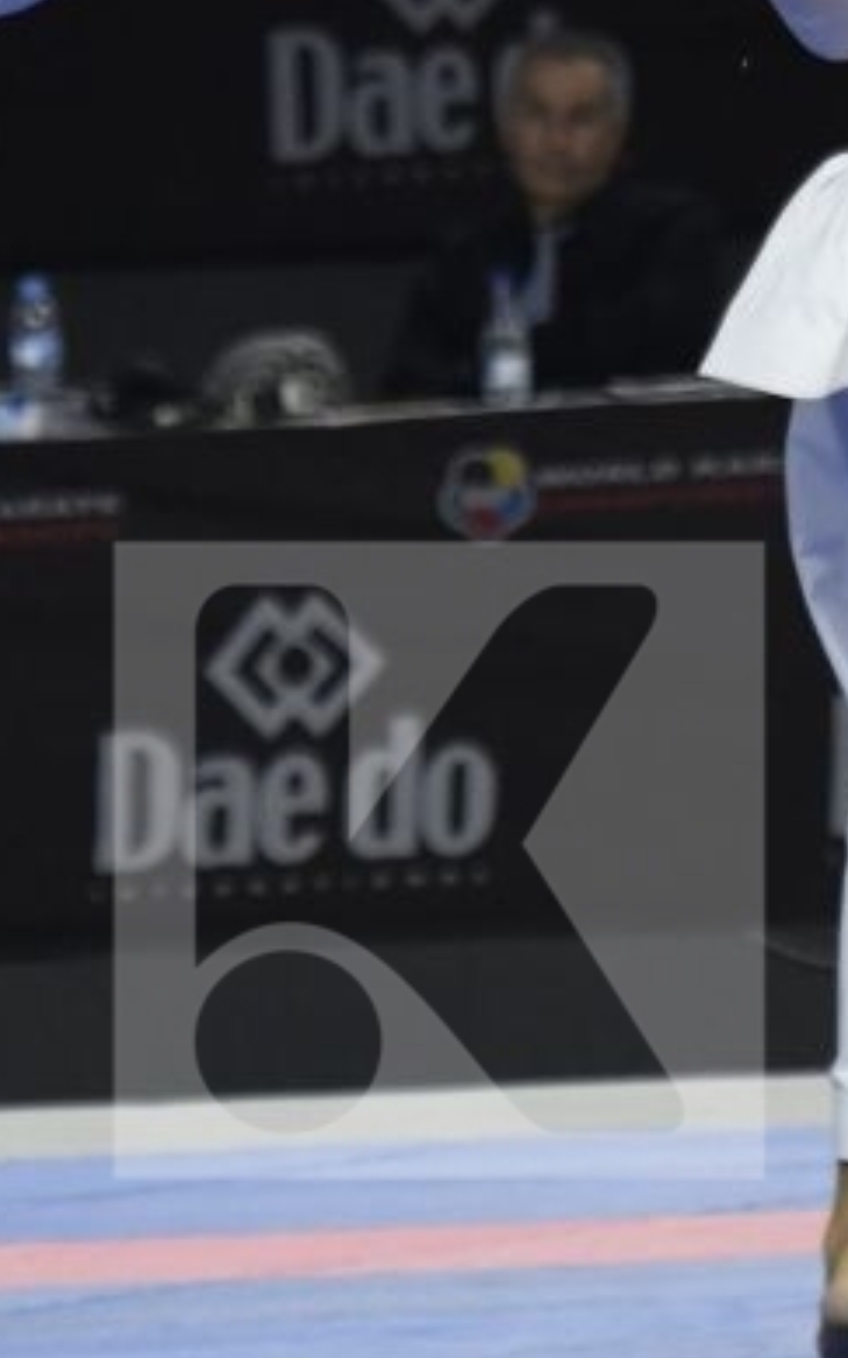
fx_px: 25302
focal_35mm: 684
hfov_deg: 1.9
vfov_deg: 3.1
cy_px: -381
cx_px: 440
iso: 1250
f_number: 4
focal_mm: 145
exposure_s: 1/800
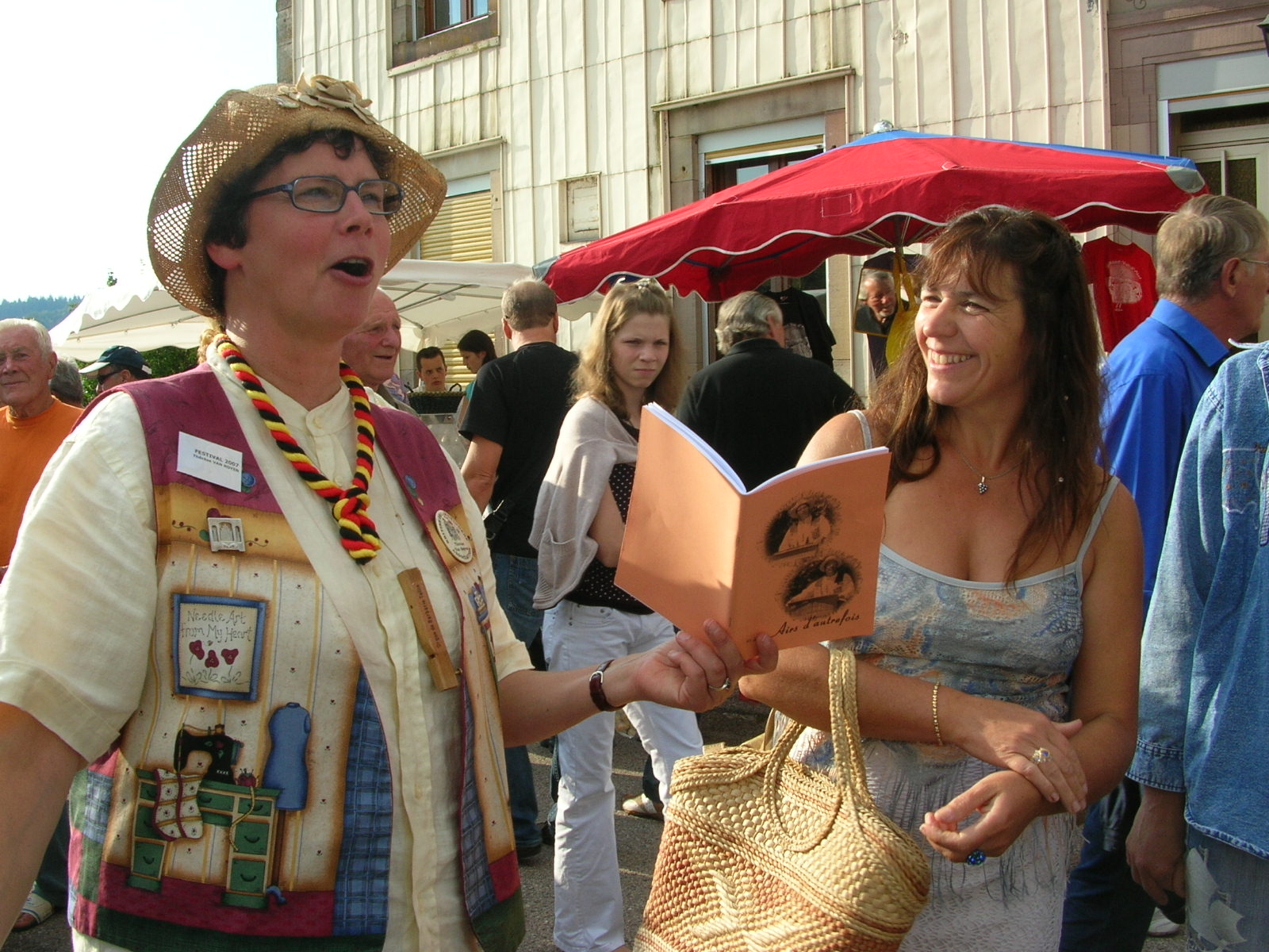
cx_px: 634
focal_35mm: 35
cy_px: 476
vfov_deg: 40.7
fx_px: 1283
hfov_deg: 52.6
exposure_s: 1/160
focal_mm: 5.8
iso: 50
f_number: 5.6
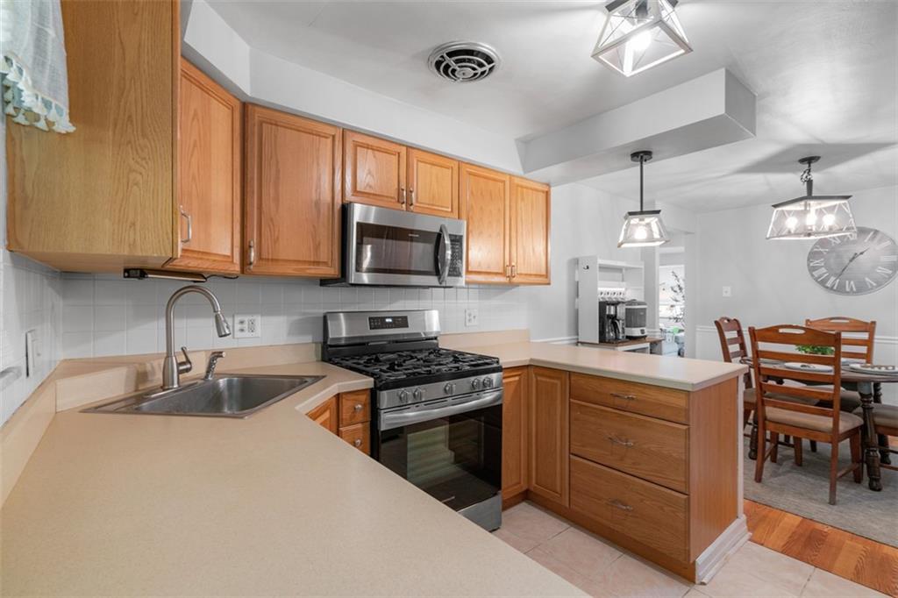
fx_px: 399
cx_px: 449
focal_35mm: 16
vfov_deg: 73.7
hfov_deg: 96.8
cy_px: 299
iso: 400
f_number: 8
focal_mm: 16
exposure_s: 1/2
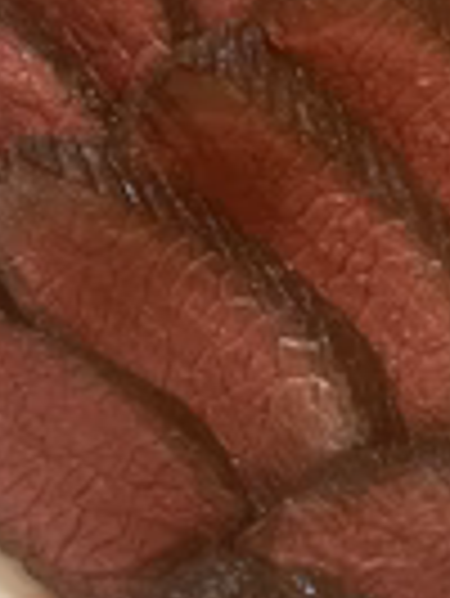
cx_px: 324
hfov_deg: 18.8
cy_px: 234
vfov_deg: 24.9
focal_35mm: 78
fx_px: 1350
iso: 160
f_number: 1.5
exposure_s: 1/50
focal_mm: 5.7
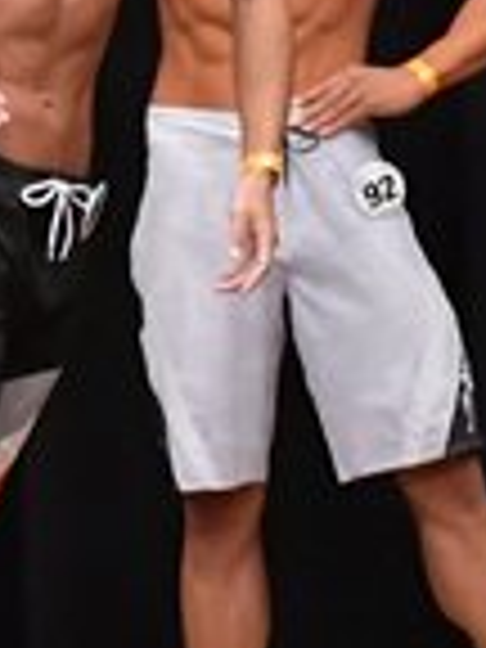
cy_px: 225
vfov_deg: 2.3
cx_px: 353
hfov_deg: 1.7
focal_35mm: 866
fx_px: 16211
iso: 6400
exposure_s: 1/400
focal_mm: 112
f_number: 5.6
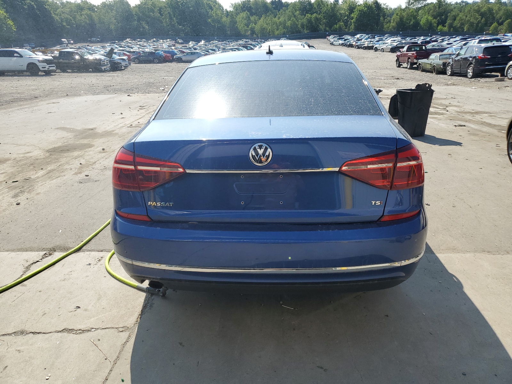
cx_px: 256
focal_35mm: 26
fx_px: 385
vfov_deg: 53.1
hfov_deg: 67.3
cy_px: 192
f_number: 1.5
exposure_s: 1/3333
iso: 50
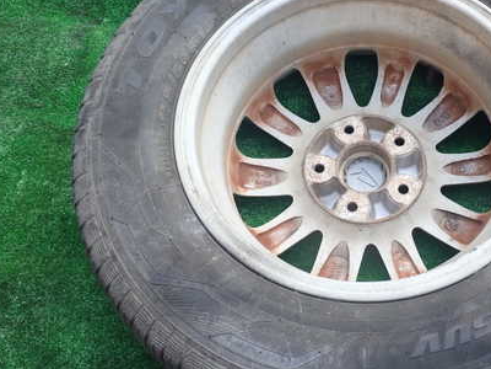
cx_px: 355
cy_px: 176
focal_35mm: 45
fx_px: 638
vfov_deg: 32.2
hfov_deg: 41.1
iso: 100
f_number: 3.2
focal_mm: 5.4
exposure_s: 1/100
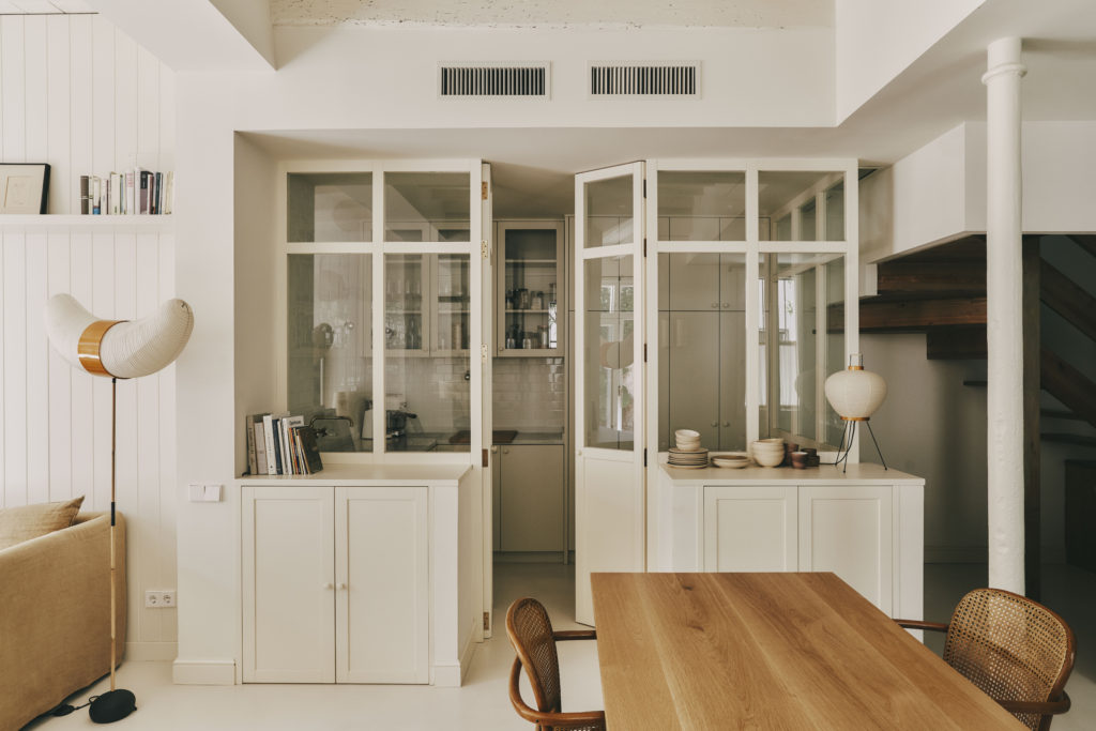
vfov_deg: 59.5
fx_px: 639
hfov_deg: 81.2
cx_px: 548
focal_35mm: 21
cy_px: 366
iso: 400
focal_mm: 21
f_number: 9
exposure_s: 1/15
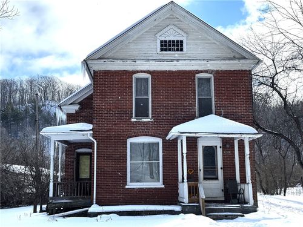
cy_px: 114
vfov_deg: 30.3
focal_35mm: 48
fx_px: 420
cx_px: 152
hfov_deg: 39.7
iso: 64
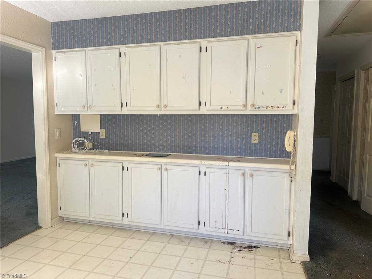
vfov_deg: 56.8
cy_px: 140
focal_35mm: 24
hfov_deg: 71.6
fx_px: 258
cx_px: 186
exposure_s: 1/121
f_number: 1.78
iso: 100
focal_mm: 6.86
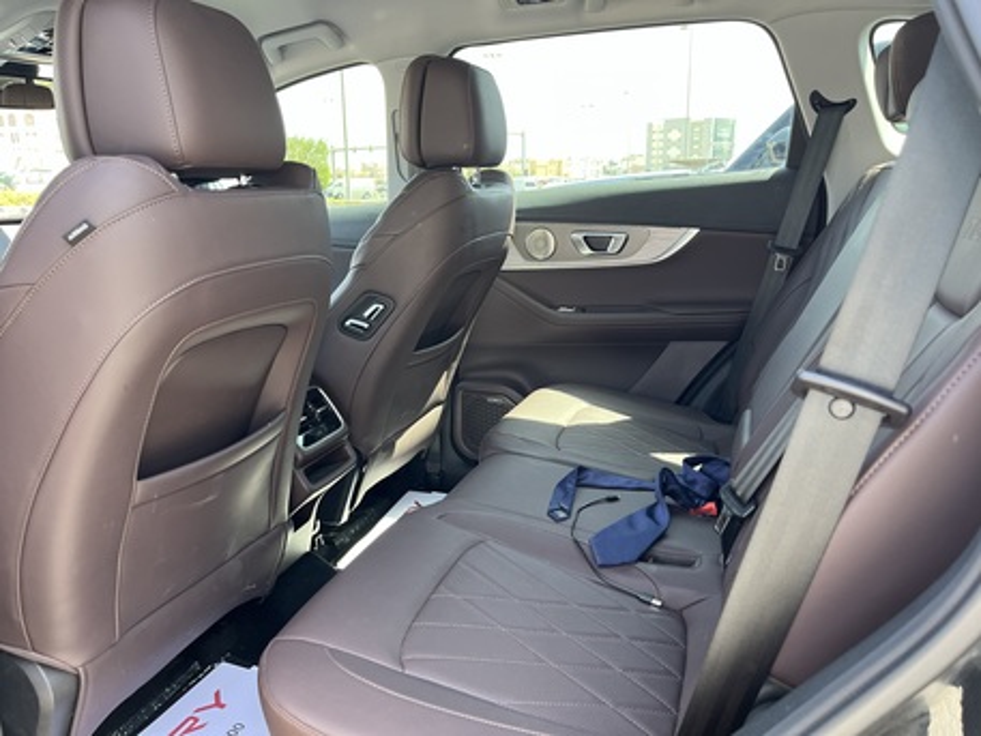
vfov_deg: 53.1
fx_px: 737
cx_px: 490
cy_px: 368
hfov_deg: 67.3
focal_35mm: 26
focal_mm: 5.1
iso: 125
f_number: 1.6
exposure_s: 1/121
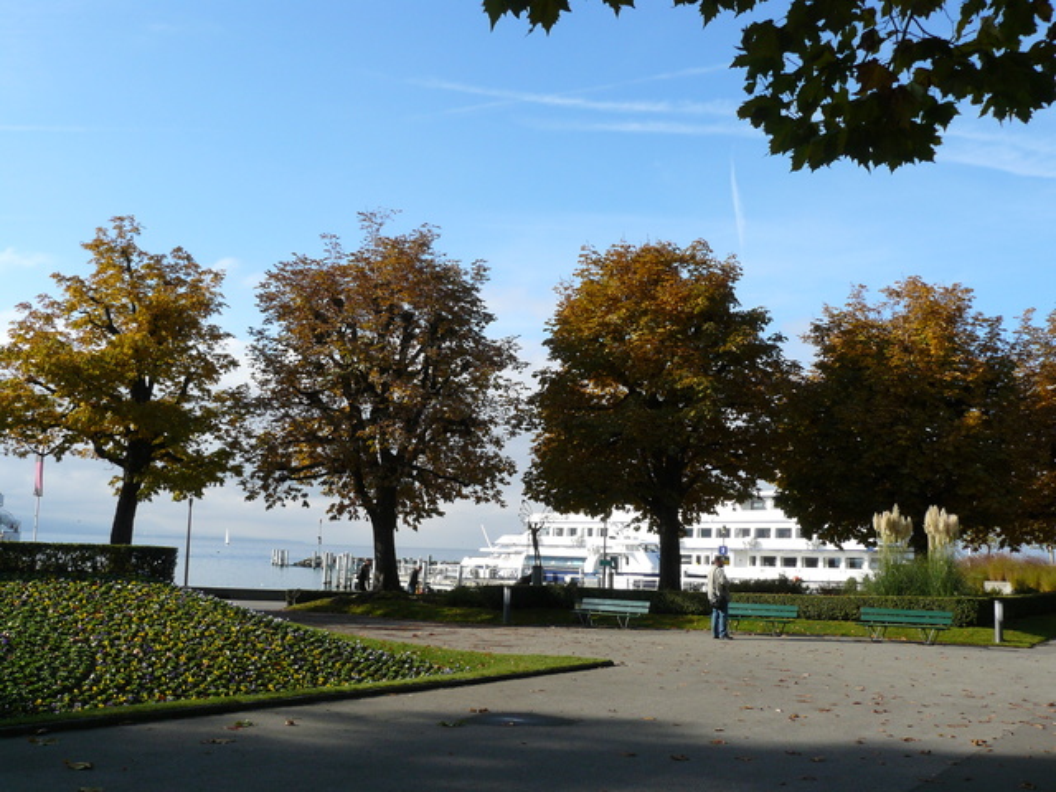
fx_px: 1098
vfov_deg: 39.7
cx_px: 528
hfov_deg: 51.4
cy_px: 396
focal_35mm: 36
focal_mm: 6
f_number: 5.6
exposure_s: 1/250
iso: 100
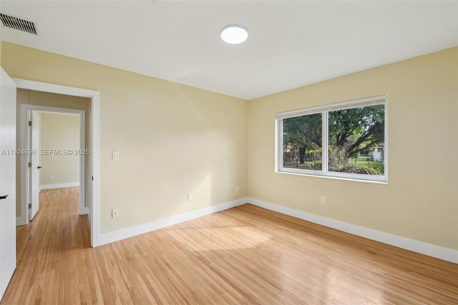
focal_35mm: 14
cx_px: 229
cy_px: 152
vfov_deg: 81.2
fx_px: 178
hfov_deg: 104.3
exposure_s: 1/50
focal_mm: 14
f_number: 9
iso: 200
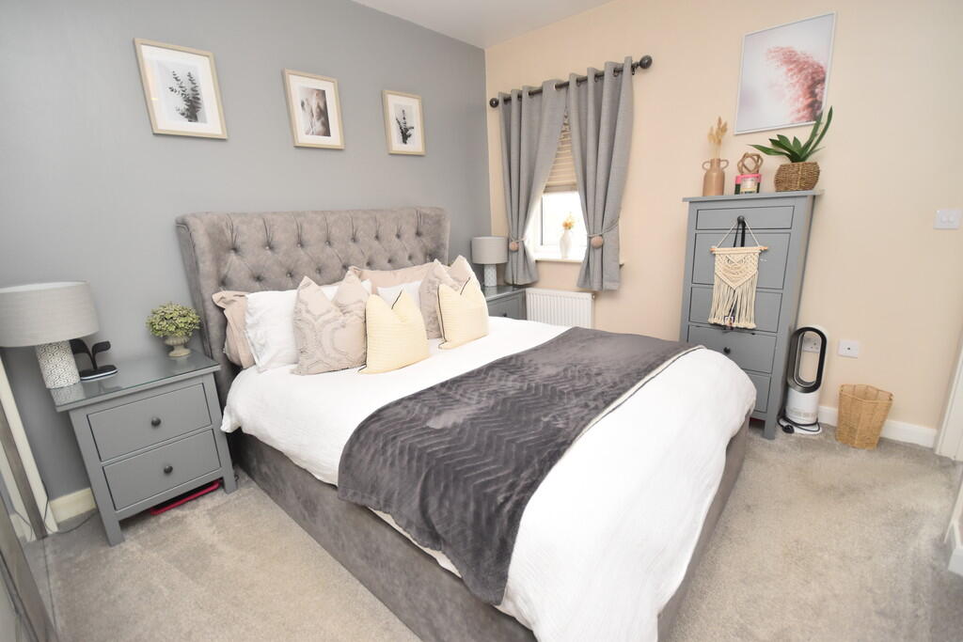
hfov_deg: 100.4
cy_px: 321
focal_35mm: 15
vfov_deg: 77.3
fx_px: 401
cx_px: 482
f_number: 4
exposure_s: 1/125
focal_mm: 10
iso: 800
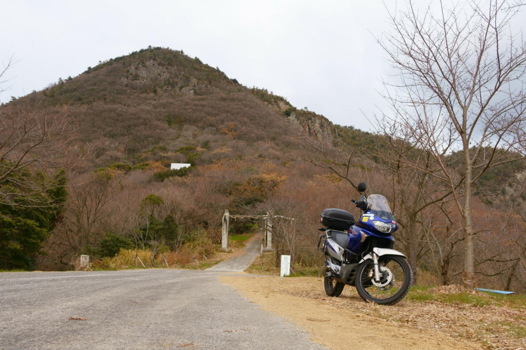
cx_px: 263
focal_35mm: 34
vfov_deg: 38.9
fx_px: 497
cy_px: 175
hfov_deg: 55.8
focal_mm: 12.35
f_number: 5.6
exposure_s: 1/200
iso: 125
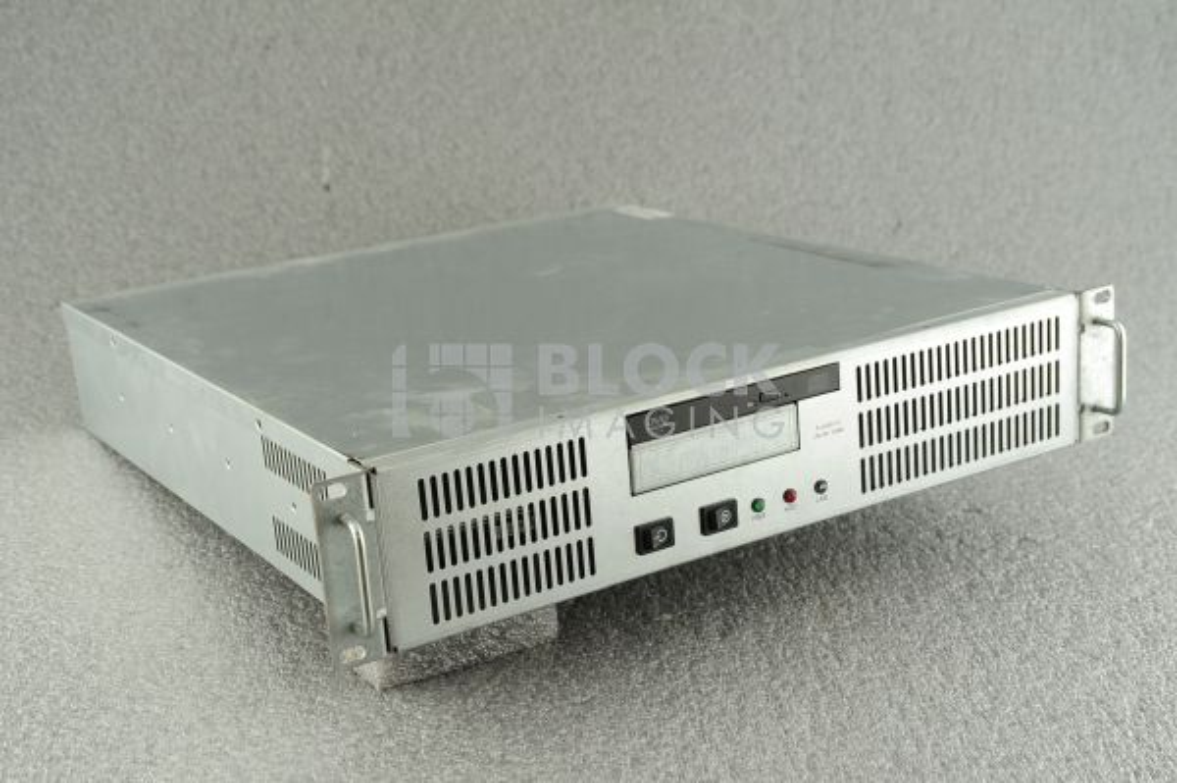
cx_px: 588
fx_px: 1797
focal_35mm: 55
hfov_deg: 36.3
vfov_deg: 24.6
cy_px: 392
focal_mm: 55
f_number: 9
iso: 1600
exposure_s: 1/125
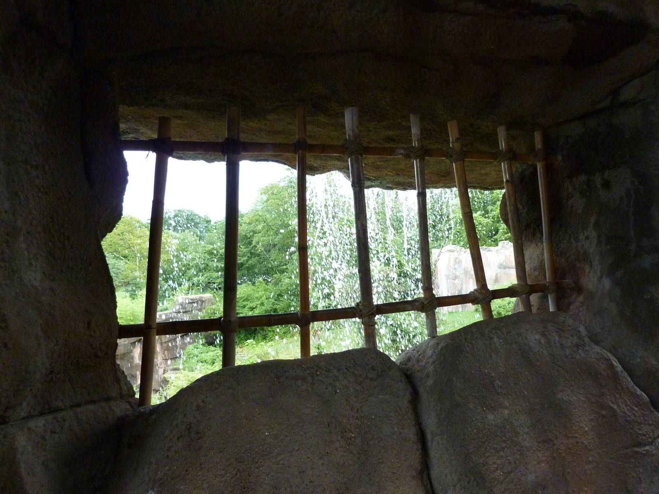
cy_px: 247
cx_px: 330
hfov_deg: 69.4
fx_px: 476
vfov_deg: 54.9
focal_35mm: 25
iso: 400
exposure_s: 1/320
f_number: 3.3
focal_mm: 4.1
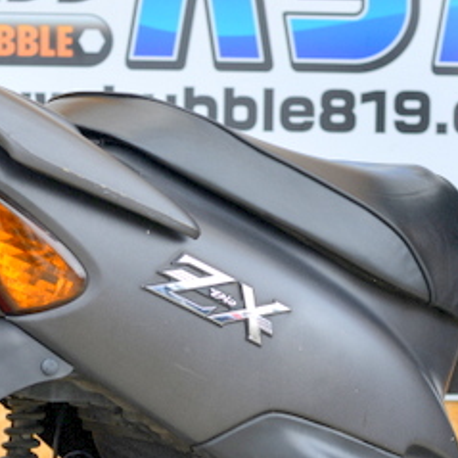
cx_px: 146
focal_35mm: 142
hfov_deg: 12.3
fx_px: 2126
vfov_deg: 12.1
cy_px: 510
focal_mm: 50
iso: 100
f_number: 5
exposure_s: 1/100
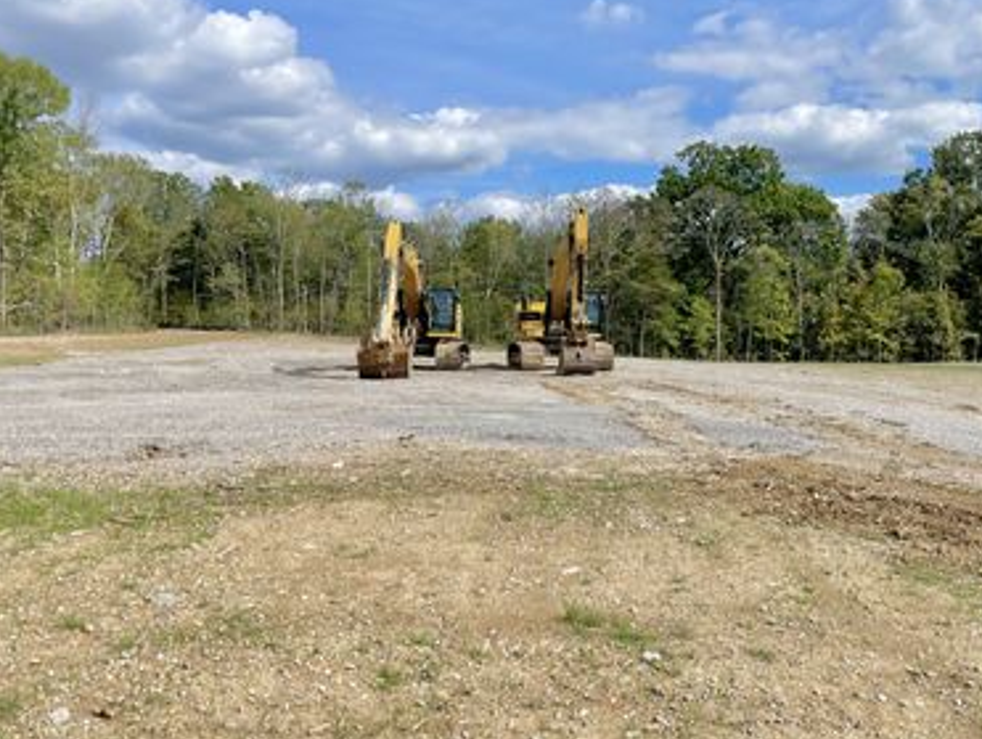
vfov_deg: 40.6
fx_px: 994
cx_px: 487
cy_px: 309
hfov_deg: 52.6
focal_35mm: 35
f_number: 1.6
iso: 50
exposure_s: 1/7937
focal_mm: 5.1
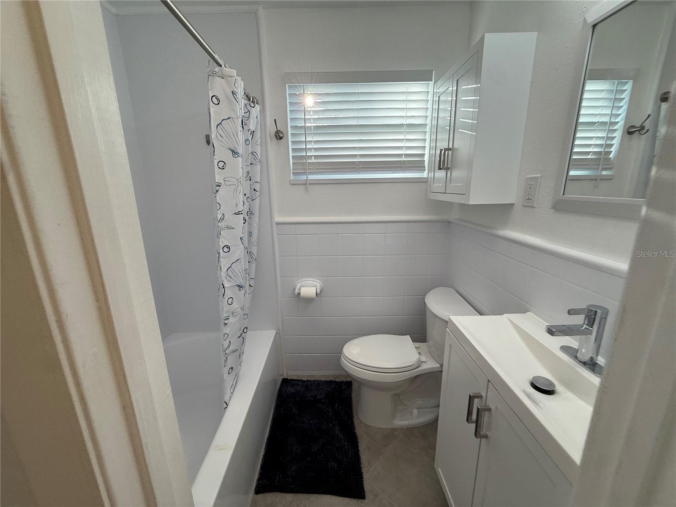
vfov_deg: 85.7
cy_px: 254
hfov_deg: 102.1
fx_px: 273
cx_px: 338
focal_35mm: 14
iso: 50
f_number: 2.2
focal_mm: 2.22
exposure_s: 1/120
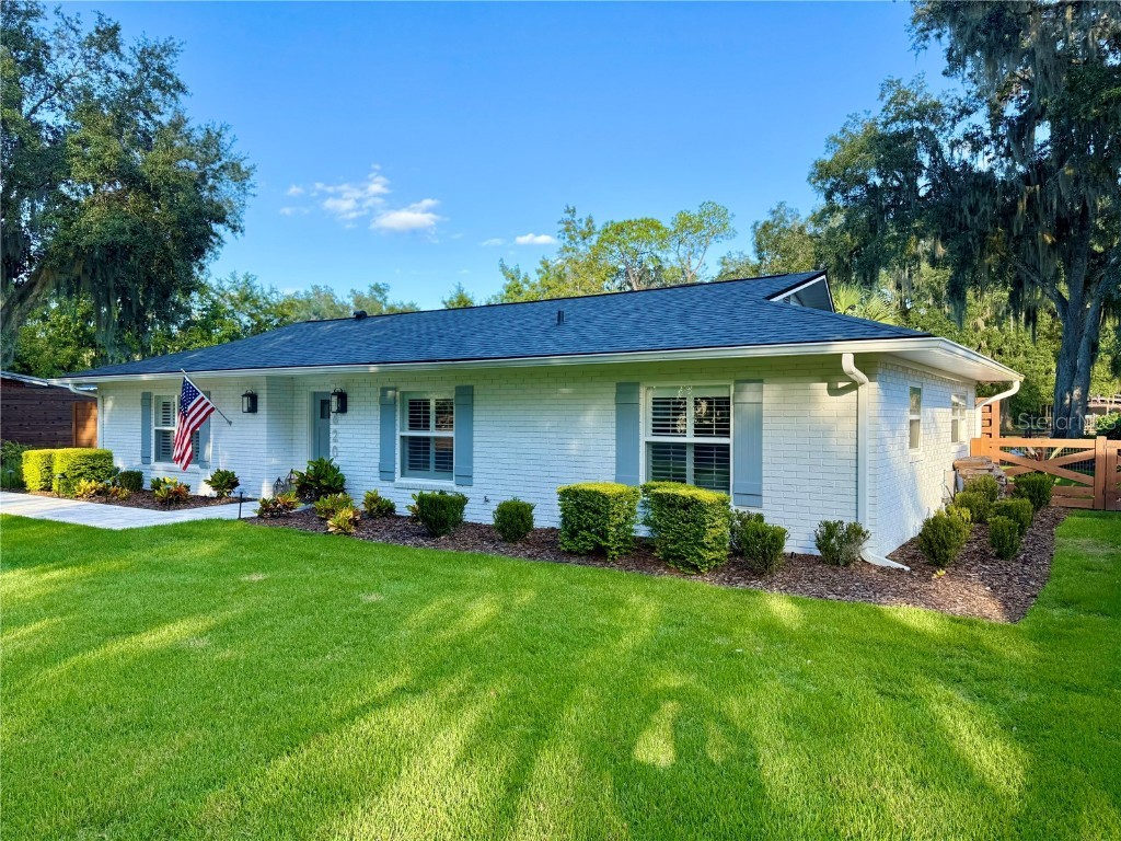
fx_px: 777
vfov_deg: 56.8
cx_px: 560
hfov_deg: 71.6
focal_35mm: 24
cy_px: 420
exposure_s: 1/1522
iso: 100
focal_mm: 6.76
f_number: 1.78
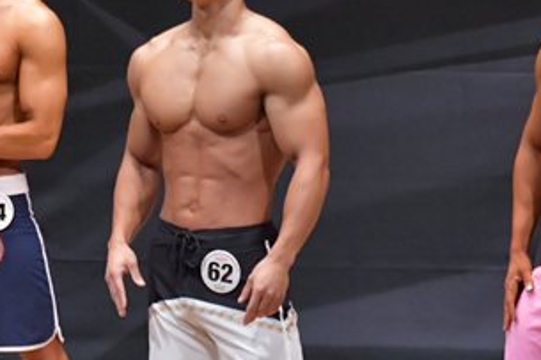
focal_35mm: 648
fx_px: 9732
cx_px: 168
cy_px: 280
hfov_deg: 3.2
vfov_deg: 2.1
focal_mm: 170
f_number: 5.6
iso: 8000
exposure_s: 1/400
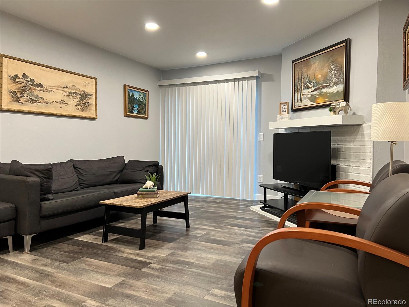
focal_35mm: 26
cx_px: 204
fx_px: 307
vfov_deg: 53.1
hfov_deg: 67.3
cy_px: 154
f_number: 1.5
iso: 100
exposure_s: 1/60
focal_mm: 5.7
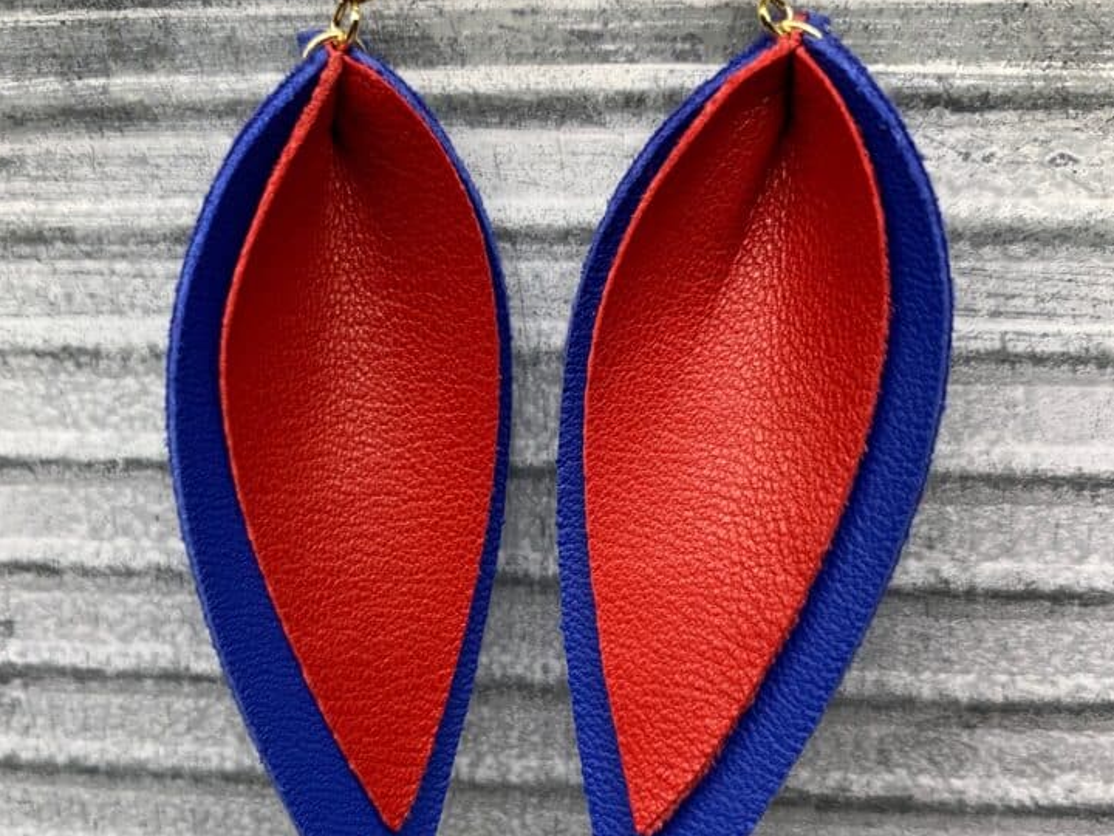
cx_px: 531
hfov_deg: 50.1
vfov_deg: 38.3
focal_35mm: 37
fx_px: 1191
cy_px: 540
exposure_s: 1/120
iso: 40
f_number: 1.8
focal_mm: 4.25
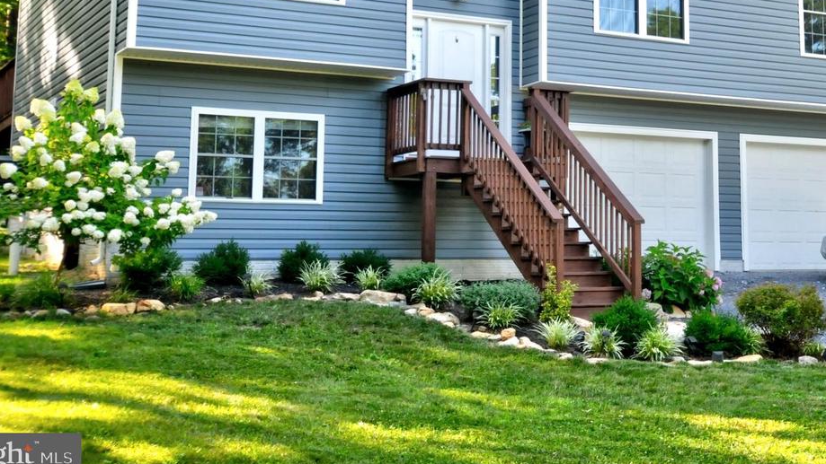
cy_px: 49
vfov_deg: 20.0
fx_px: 1292
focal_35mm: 59
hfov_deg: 34.9
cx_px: 589
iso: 800
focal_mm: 24
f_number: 8
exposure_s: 1/125
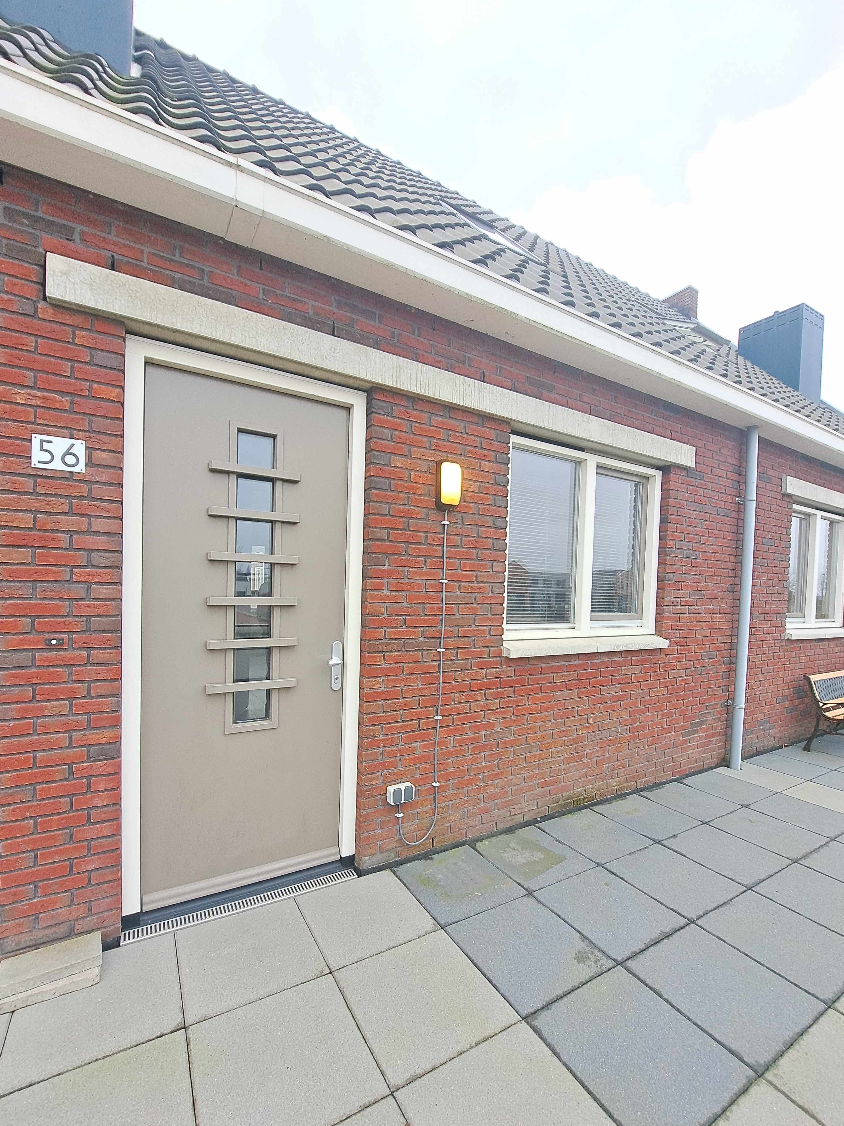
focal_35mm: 14
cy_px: 601
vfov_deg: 101.9
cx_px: 406
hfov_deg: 85.6
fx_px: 455
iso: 50
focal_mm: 1.74
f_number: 2.2
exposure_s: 1/100
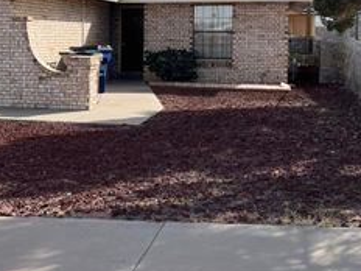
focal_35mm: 56
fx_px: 584
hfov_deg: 33.9
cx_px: 106
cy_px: 60
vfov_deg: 25.7
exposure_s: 1/3049
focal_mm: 5.1
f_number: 1.6
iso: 50
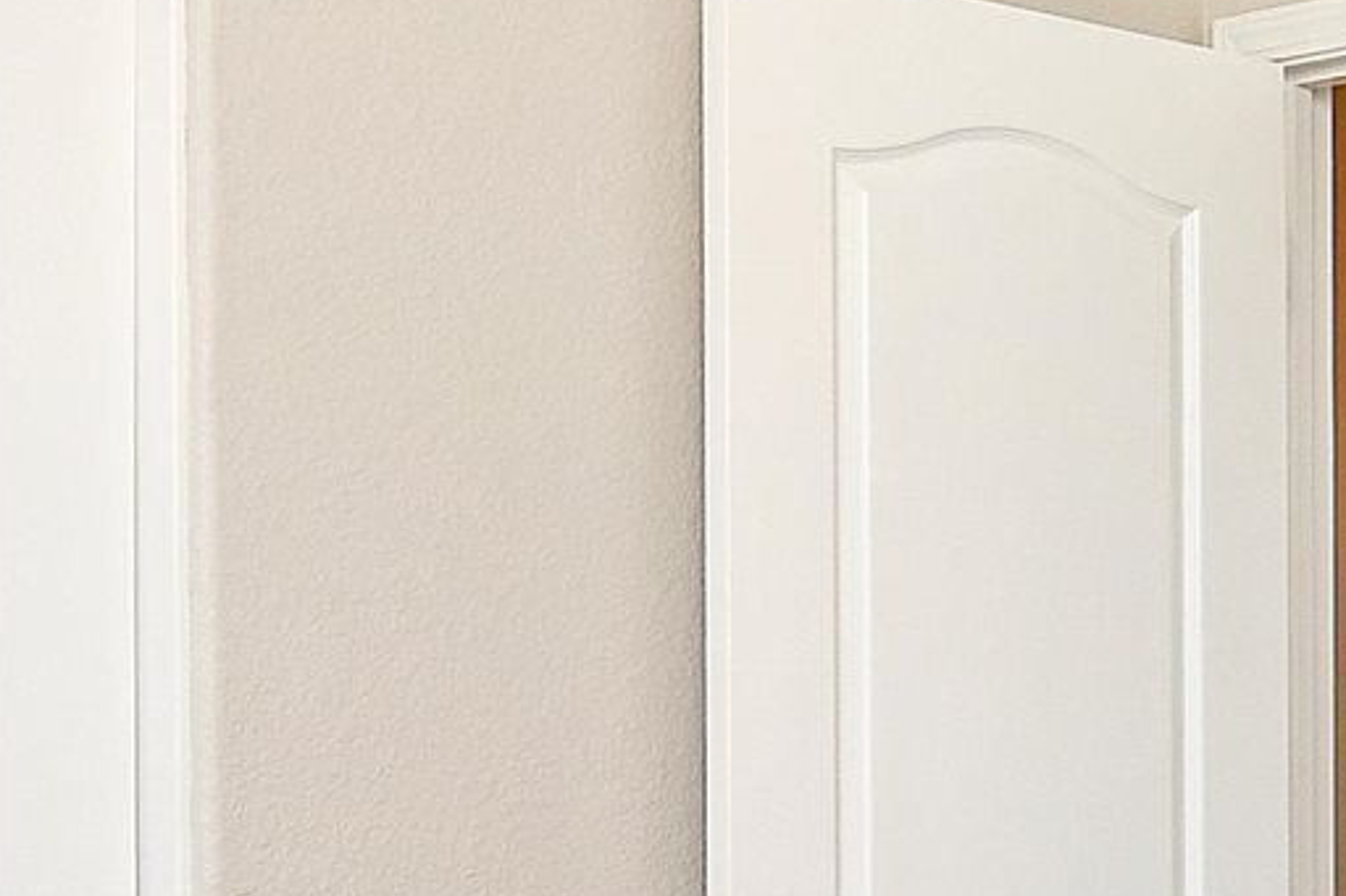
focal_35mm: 90
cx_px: 1362
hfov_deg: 21.8
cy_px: 885
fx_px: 3364
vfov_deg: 14.9
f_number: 4.5
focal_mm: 10
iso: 200
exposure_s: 1/60
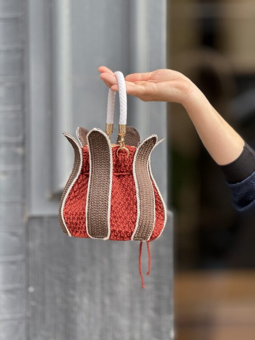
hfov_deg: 12.3
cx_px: 128
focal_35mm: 120
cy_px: 170
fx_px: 1179
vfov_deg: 16.4
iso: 50
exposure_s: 1/112
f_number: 2.8
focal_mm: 15.66
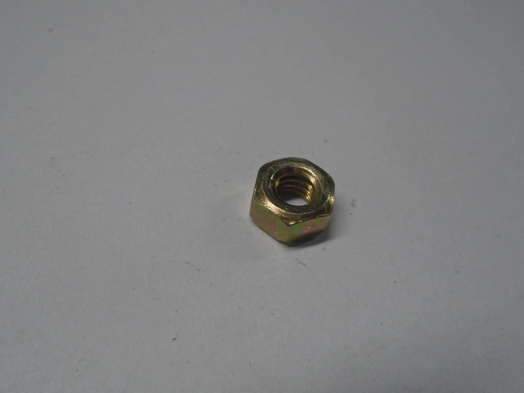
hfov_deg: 67.3
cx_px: 262
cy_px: 196
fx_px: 394
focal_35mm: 26
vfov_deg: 53.1
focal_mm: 4.6
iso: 100
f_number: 3.2
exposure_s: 1/40
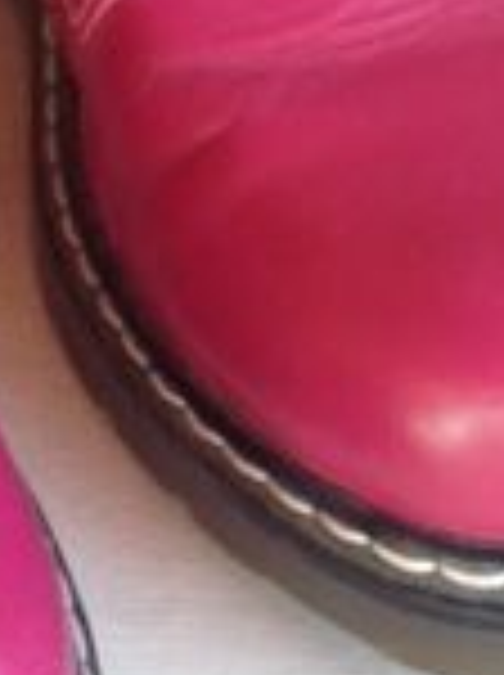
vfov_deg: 13.6
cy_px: -126
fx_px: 2745
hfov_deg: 10.3
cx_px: -166
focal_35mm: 141
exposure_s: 1/40
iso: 64
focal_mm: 4.12
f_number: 2.4
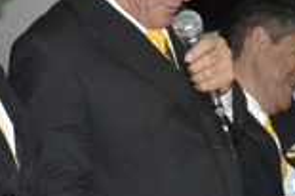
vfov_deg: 8.2
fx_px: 1372
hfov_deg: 12.2
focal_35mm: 168
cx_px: 214
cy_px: 112
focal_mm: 35
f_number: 4.2
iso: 3200
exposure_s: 1/60
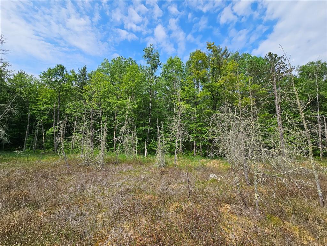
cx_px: 164
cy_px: 123
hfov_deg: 106.2
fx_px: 123
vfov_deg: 89.9
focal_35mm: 13
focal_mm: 2.2
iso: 50
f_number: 2.2
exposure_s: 1/2265
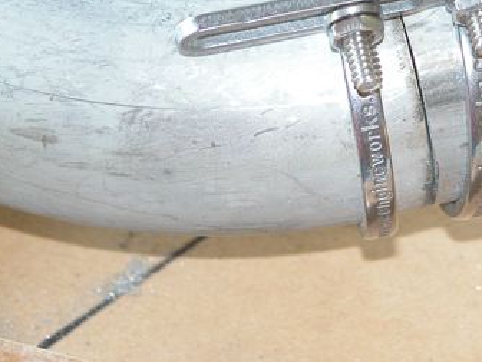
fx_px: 5068
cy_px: 66
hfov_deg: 5.4
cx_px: 426
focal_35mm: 364
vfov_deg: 4.1
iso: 200
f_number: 4
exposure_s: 1/23.8
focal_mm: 48.5
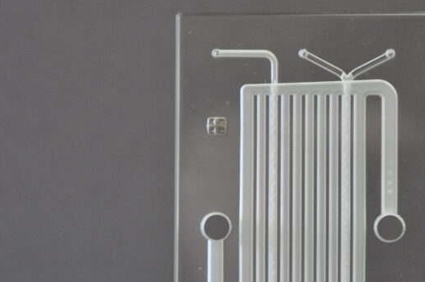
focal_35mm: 293
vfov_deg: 4.7
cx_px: 303
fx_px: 3454
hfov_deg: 7.0
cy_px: 203
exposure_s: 1/30
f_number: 5.6
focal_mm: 98
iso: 900
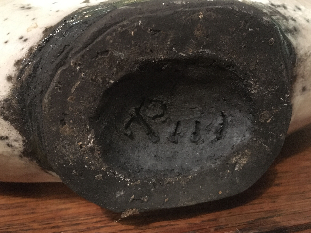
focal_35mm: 30
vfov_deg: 46.8
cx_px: 151
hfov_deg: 60.0
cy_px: 120
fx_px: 270
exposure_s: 1/17
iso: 640
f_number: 2.2
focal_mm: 4.15
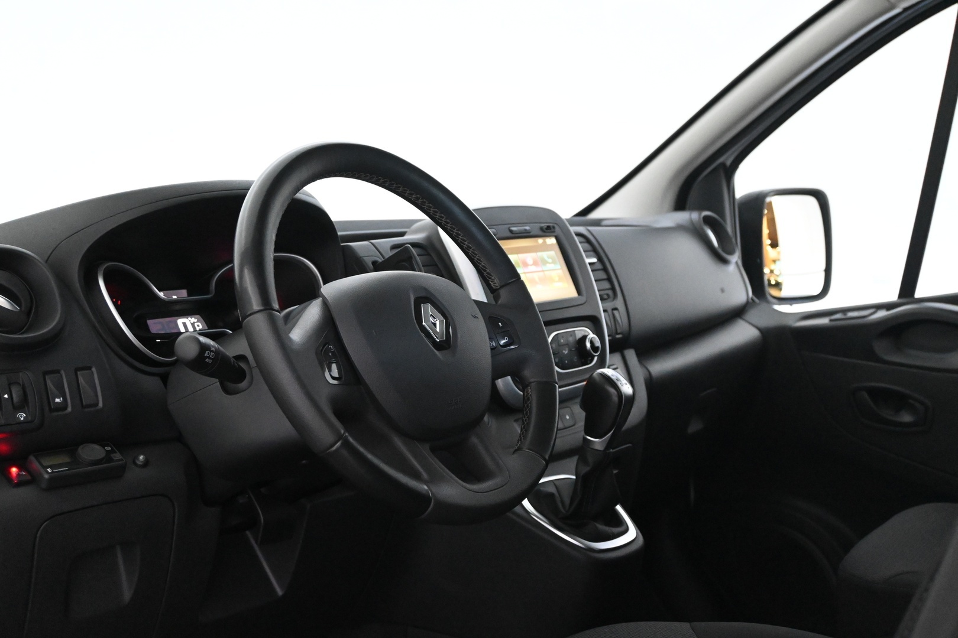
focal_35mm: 46
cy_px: 319
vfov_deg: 29.4
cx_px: 479
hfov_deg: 43.0
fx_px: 1217
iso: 7200
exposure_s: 1/50
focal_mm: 30.5
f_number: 4.8
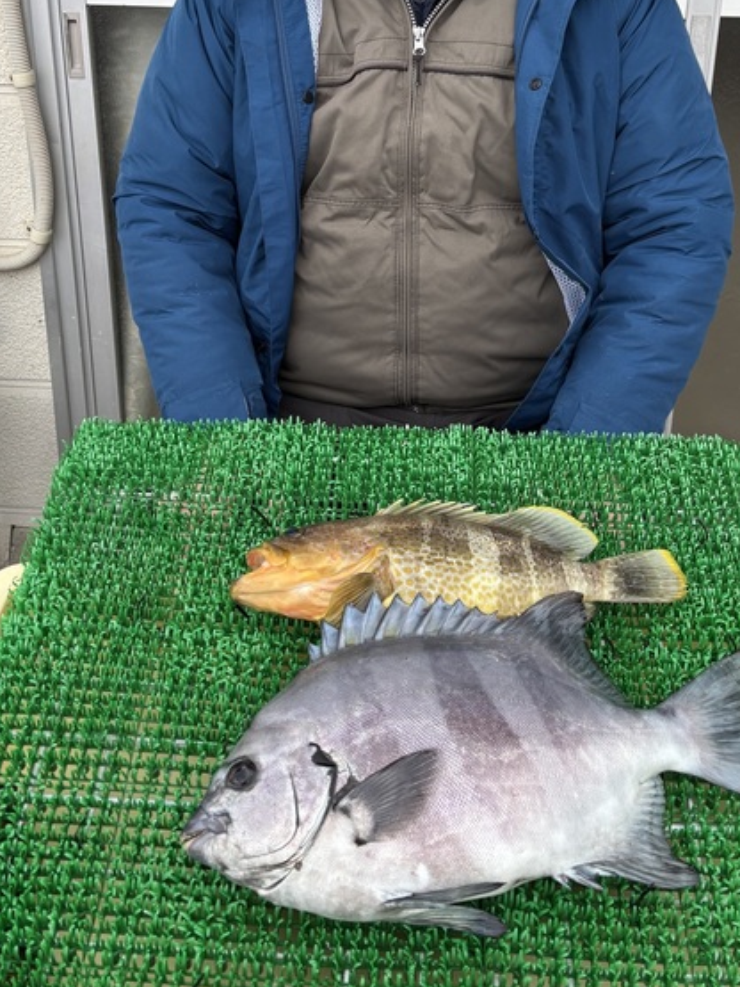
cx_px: 411
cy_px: 265
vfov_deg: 45.4
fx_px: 1141
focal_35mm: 40
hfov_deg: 35.9
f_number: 1.6
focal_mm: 5.96
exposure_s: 1/361
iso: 50
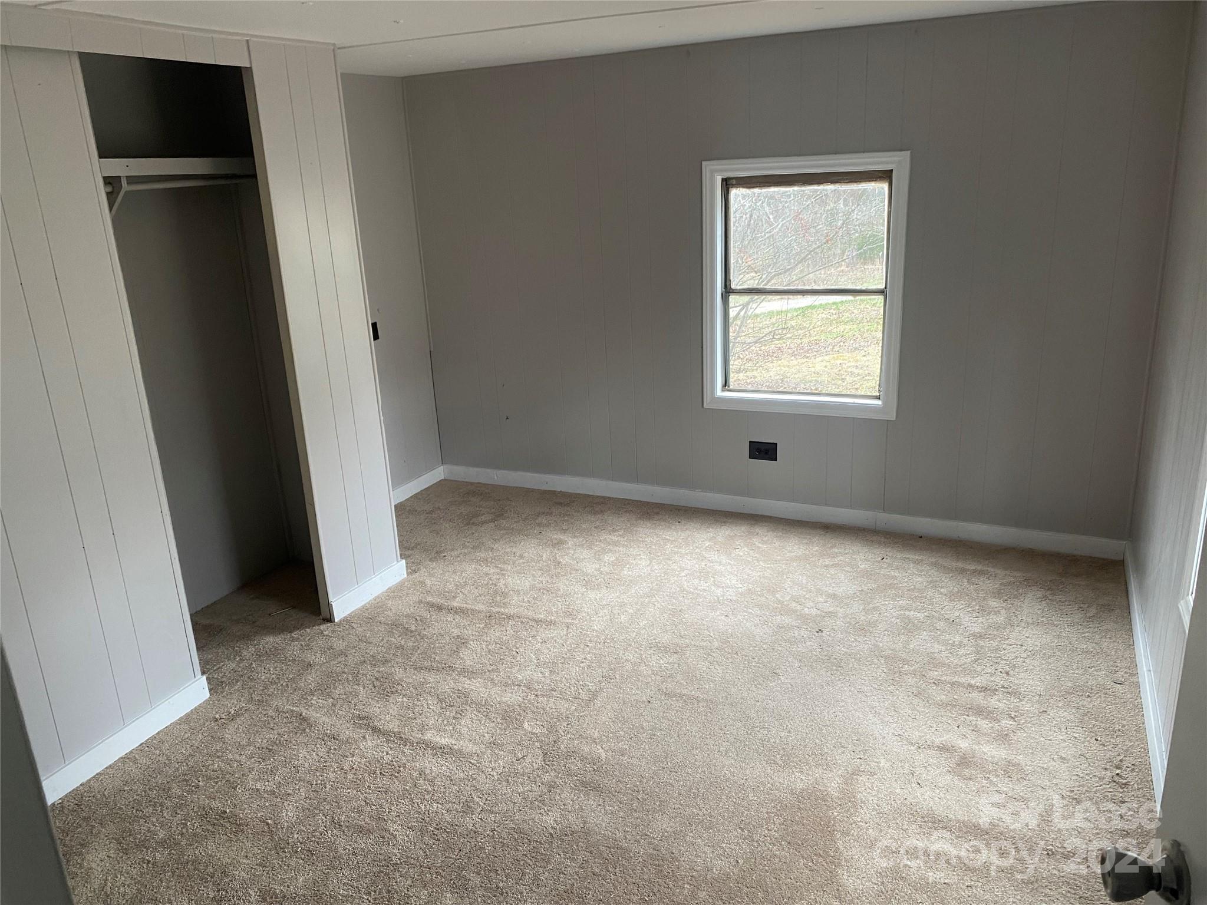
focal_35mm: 26
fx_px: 907
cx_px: 604
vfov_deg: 53.1
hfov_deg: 67.3
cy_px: 452
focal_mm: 4.25
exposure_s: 1/94
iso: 125
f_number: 1.8
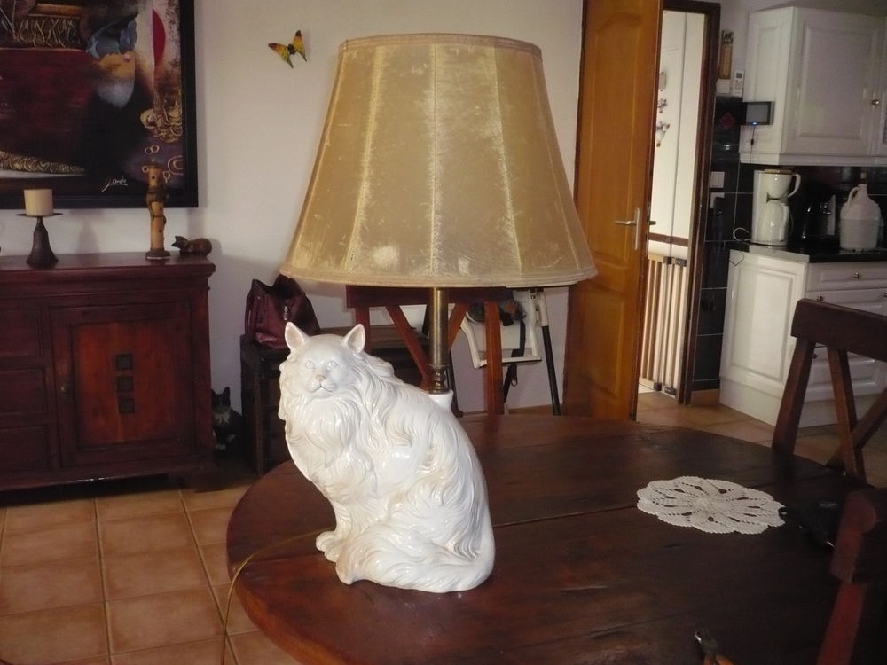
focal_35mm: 35
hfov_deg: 52.6
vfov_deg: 40.7
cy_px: 332
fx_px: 897
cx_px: 444
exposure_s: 1/30
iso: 400
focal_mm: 5.8
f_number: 2.8
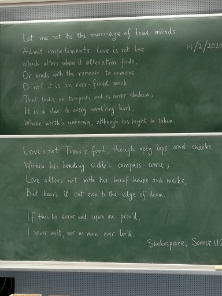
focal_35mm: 62
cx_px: 111
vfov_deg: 31.2
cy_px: 148
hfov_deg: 23.7
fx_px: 530
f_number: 1.8
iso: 250
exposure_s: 1/33.3
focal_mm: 3.95
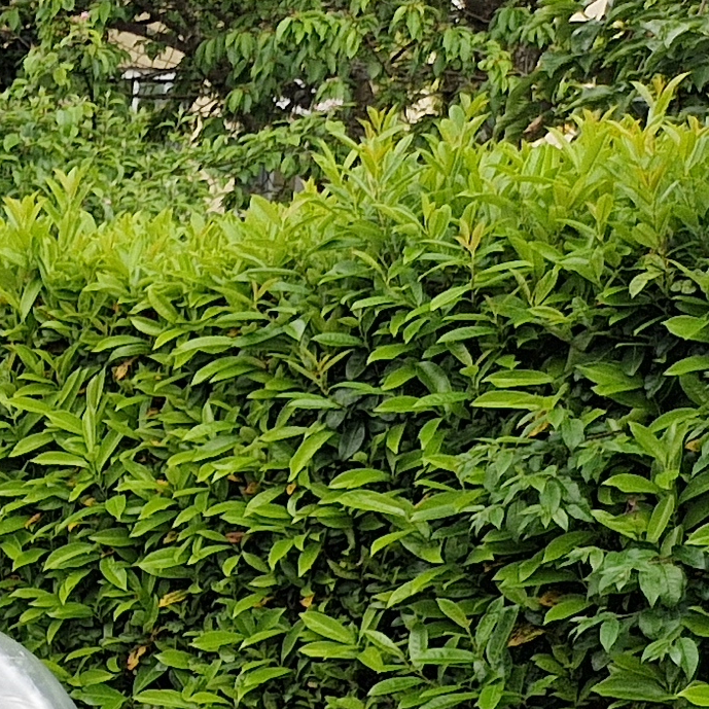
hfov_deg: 12.1
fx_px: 2734
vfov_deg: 13.8
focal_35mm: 118
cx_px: -952
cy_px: 1087
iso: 50
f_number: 1.8
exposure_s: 1/364
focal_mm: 5.4
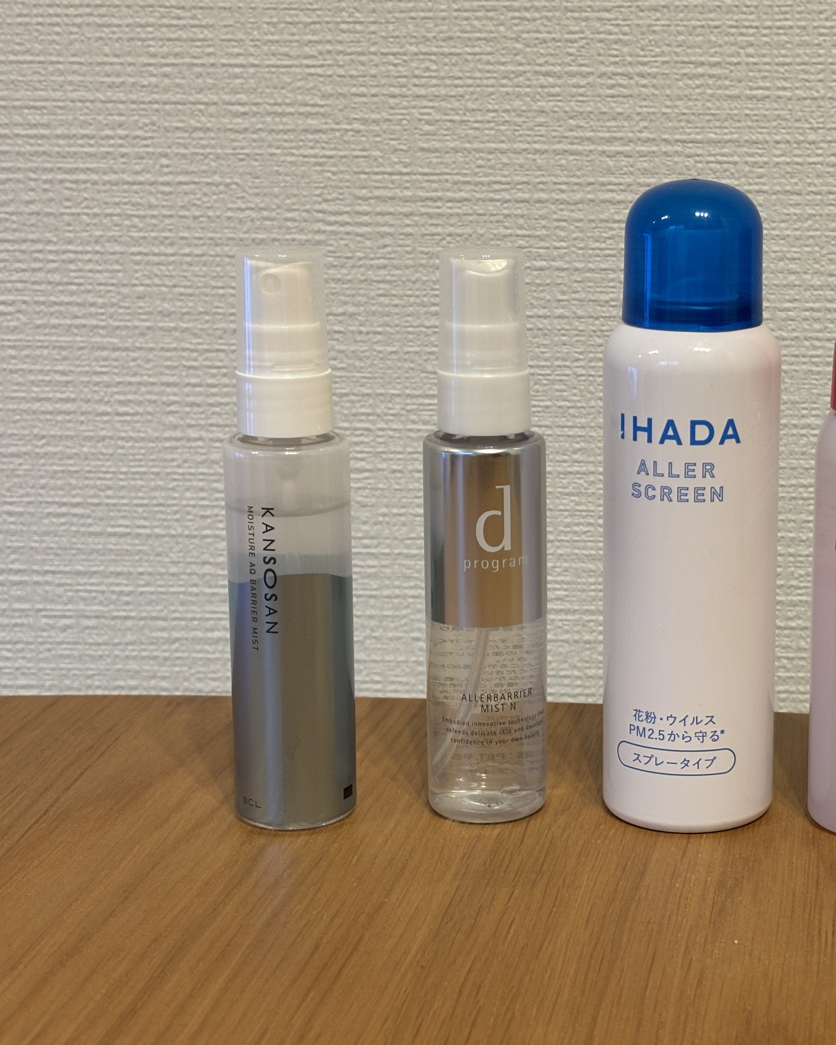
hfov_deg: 22.1
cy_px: 524
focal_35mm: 68
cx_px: 686
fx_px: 2103
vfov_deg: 27.9
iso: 80
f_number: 1.6
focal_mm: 5.96
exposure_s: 1/60
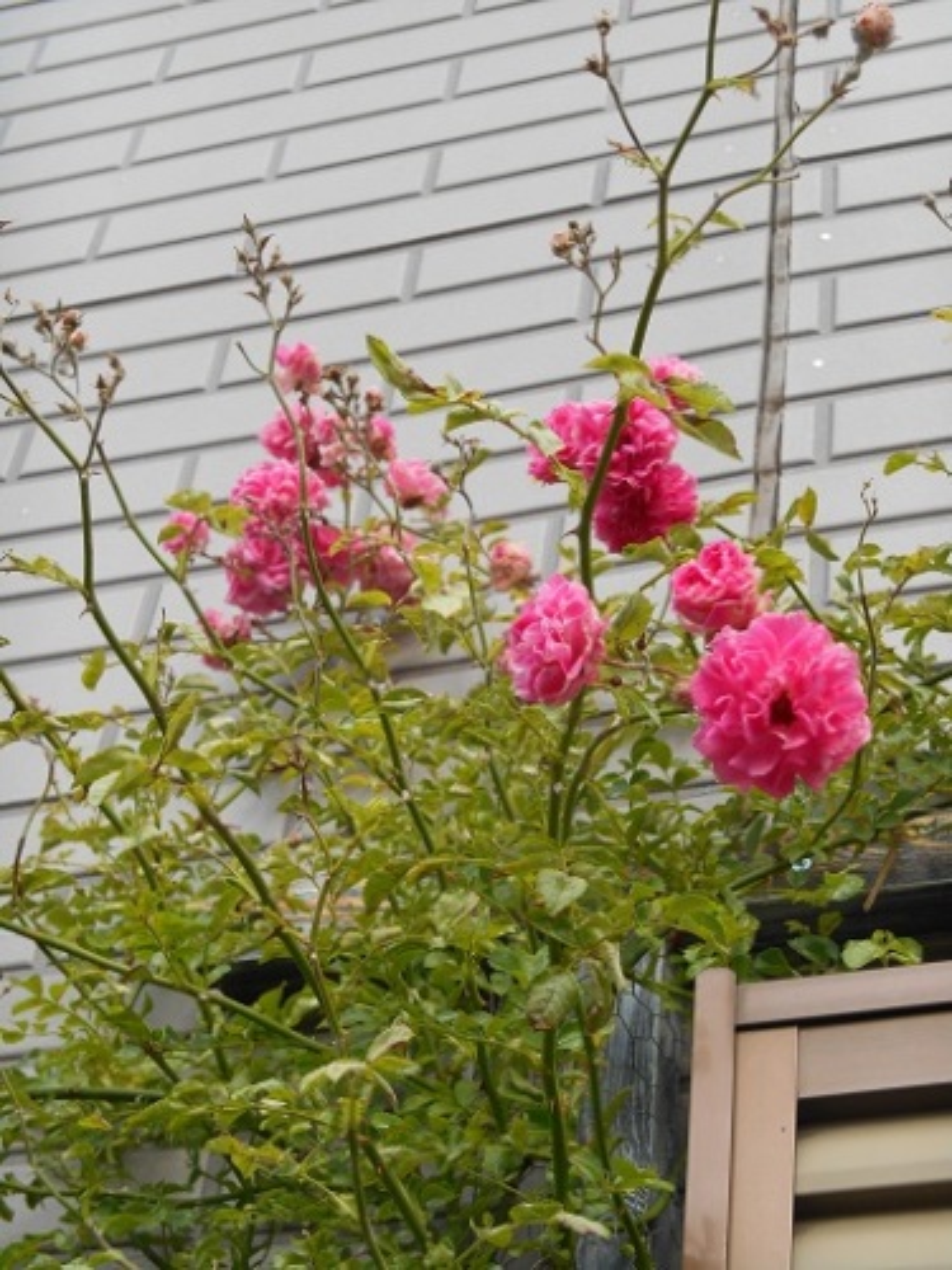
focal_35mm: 80
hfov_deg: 18.4
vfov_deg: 24.4
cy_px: 635
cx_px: 476
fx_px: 2934
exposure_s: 1/160
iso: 80
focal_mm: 14.3
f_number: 4.7
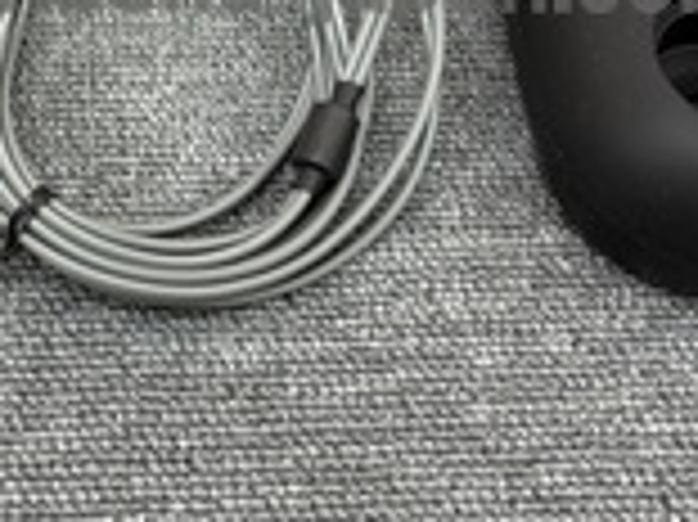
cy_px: -14
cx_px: 95
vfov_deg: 21.1
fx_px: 1350
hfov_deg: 28.1
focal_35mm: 67
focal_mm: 5.96
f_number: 1.6
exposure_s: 1/120
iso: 125
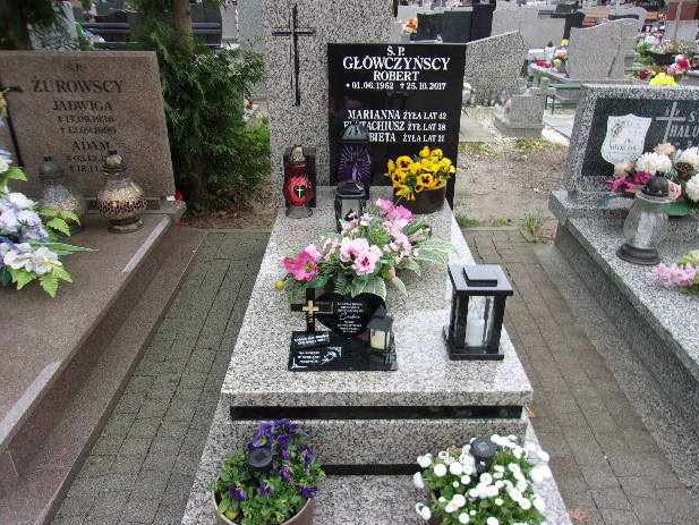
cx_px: 361
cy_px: 254
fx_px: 566
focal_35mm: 28
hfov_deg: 63.4
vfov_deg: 49.8
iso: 80
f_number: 3
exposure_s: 1/85
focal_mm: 4.9
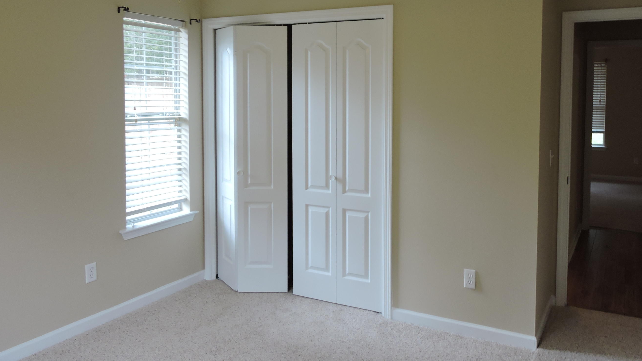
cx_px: 367
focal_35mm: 30
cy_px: 119
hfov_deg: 64.0
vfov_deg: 38.5
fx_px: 511
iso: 180
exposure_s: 1/30
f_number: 3.3
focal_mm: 4.3
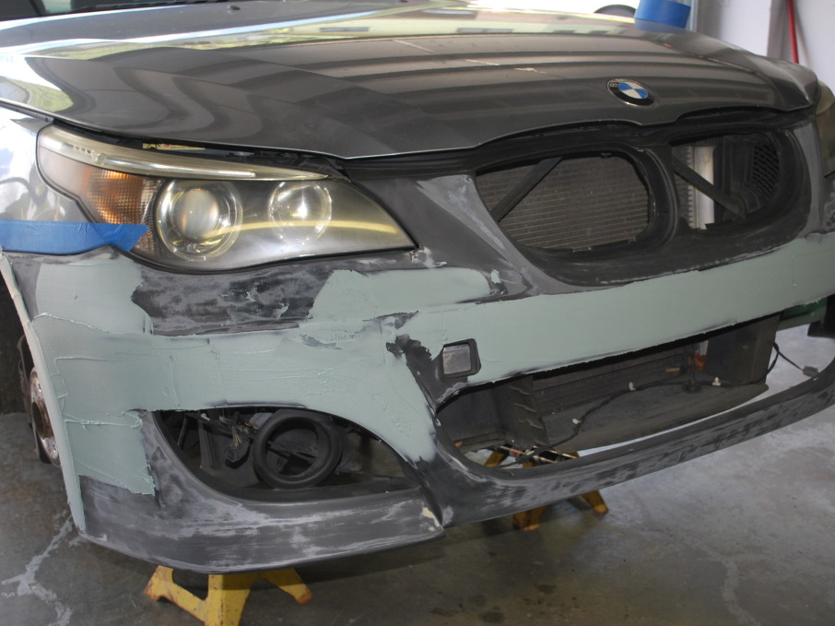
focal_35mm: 49
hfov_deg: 38.9
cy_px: 313
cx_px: 429
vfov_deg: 29.7
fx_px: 1182
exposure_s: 1/60
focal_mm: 30
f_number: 4.8
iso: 200
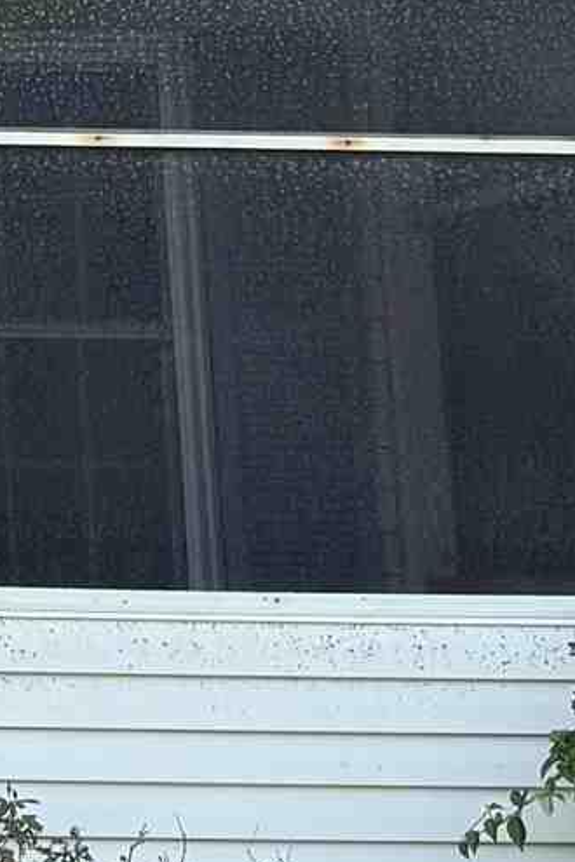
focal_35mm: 155
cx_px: -901
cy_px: -145
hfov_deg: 8.0
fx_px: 3713
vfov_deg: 12.9
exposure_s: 1/1337
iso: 80
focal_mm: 6.76
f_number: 1.78
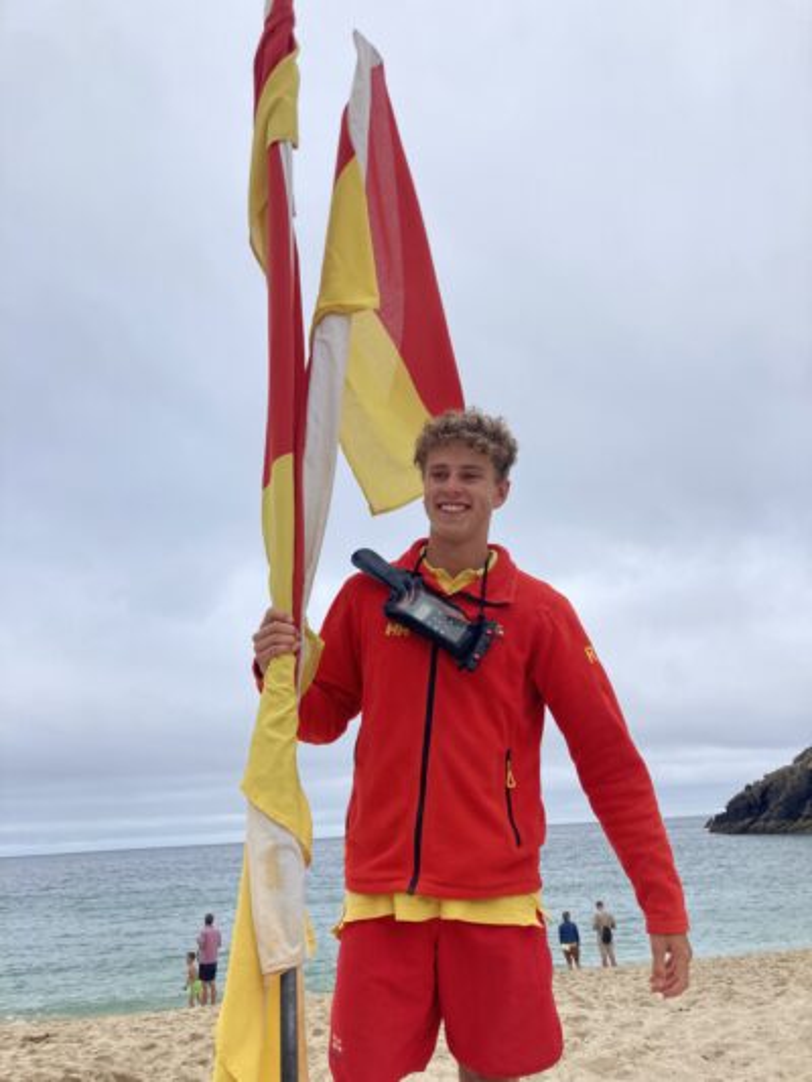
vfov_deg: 63.4
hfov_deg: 49.8
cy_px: 541
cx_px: 406
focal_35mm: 28
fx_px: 875
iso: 20
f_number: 1.8
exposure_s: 1/1312
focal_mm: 3.99
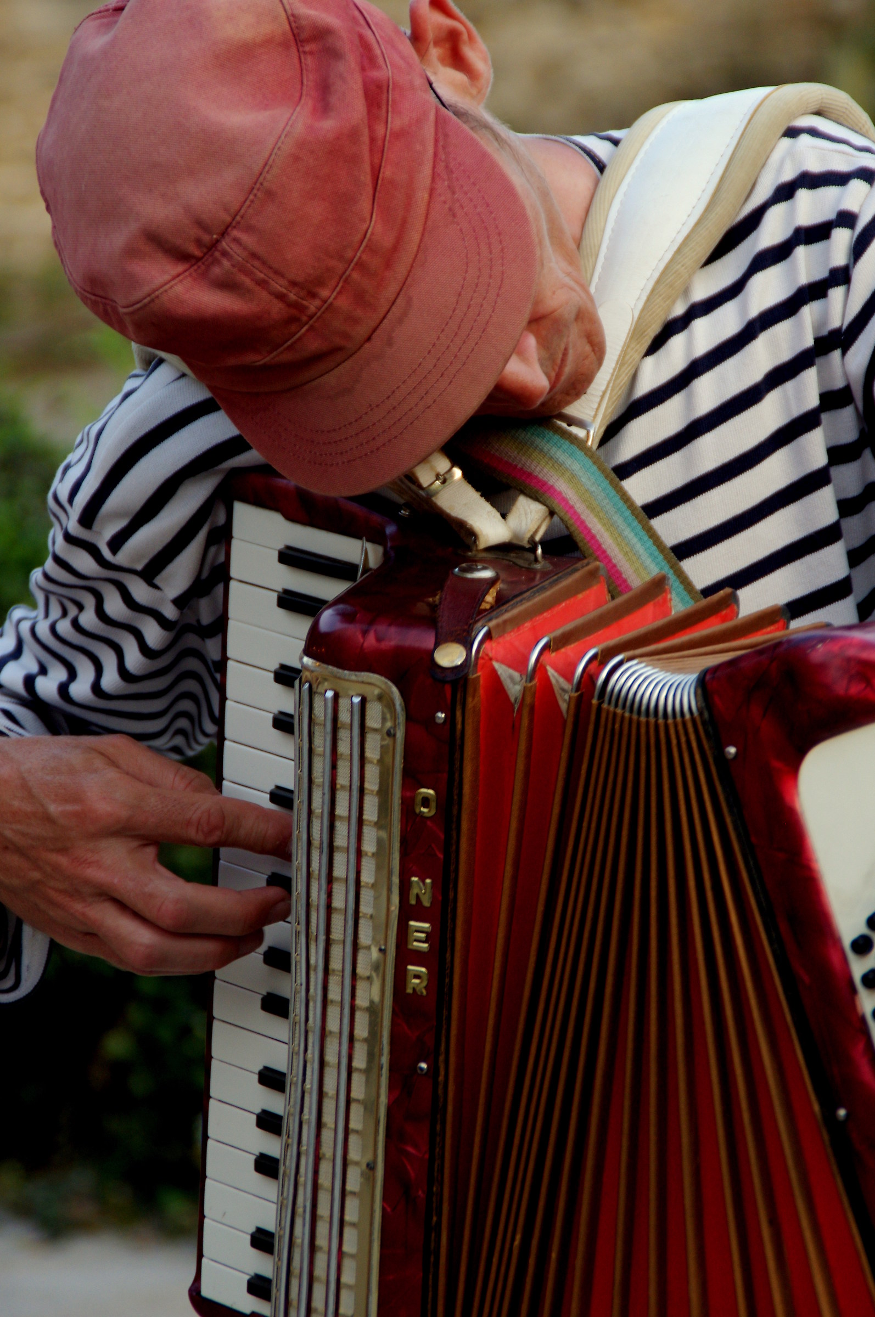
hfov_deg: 7.0
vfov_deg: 10.6
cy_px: 658
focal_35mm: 195
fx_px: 7127
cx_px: 438
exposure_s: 1/100
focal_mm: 130
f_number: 6.3
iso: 400
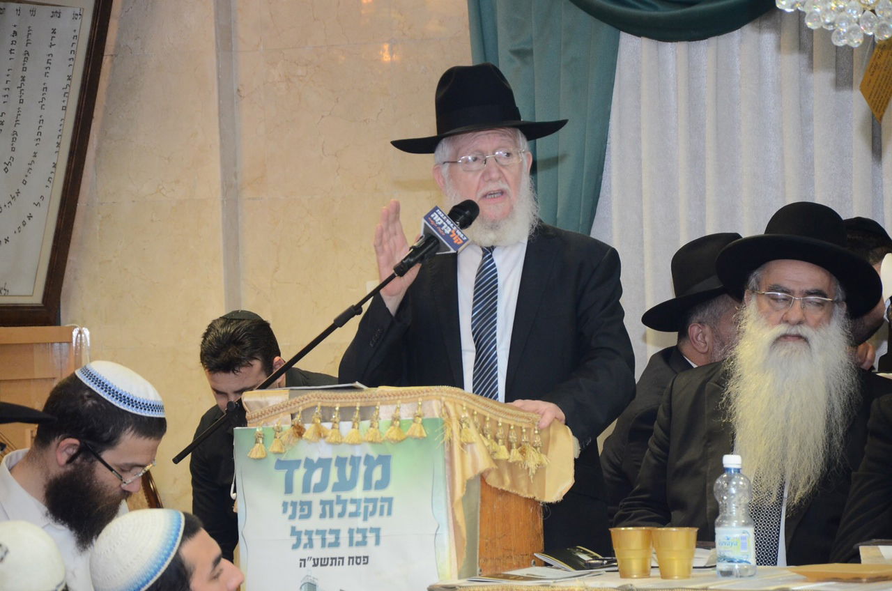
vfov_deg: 8.7
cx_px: 446
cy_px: 296
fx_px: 3895
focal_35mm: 158
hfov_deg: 13.1
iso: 1600
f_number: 5.6
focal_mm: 105
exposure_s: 1/80
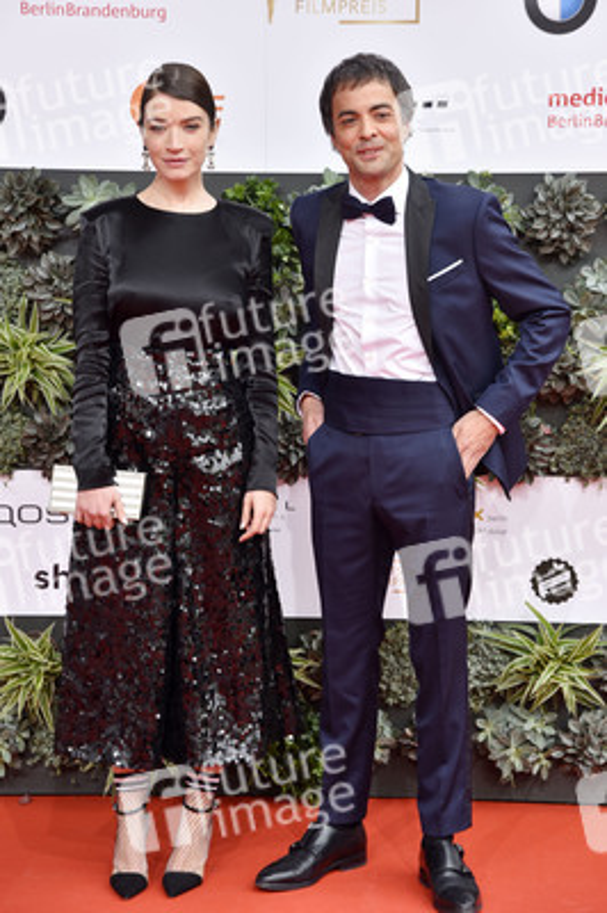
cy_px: 456
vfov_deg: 22.2
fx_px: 2331
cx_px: 304
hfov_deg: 14.8
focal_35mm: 92
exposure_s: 1/160
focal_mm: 92
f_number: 6.3
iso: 320
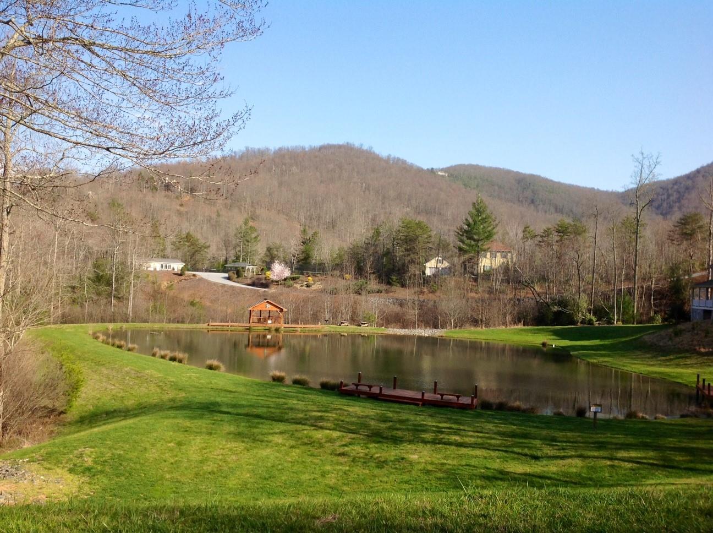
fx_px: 720
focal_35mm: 35
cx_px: 356
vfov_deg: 40.6
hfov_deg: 52.7
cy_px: 266
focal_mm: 4.28
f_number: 2.4
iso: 50
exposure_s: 1/1259
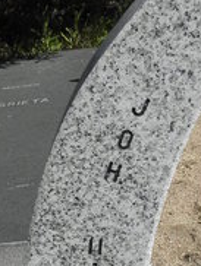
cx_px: 213
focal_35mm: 114
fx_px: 881
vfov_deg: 17.1
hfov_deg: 12.8
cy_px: 224
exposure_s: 1/400
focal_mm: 4.6
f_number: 5.6
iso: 64
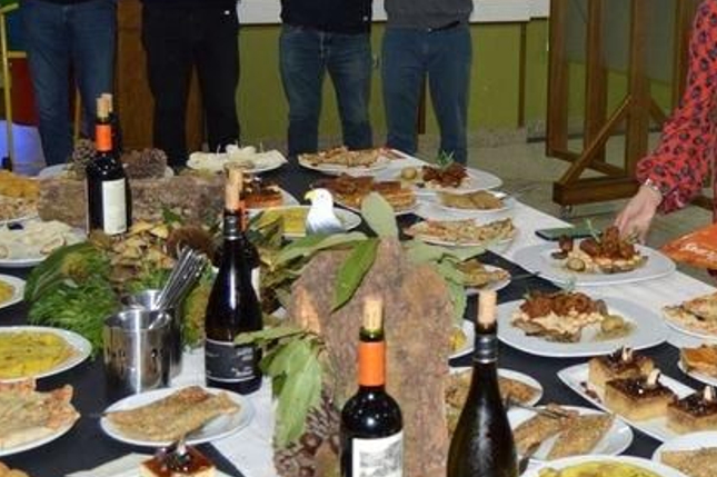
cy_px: 170
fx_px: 1333
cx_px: 624
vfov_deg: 20.2
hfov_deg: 29.1
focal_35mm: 67
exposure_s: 1/60
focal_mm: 18
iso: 400
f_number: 3.5
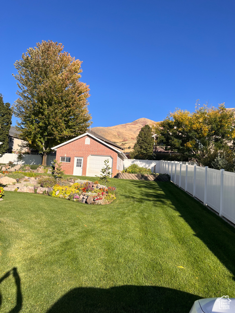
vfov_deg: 67.3
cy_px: 156
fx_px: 235
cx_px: 118
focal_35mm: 26
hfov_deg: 53.1
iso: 50
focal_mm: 5.7
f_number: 1.5
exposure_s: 1/3356
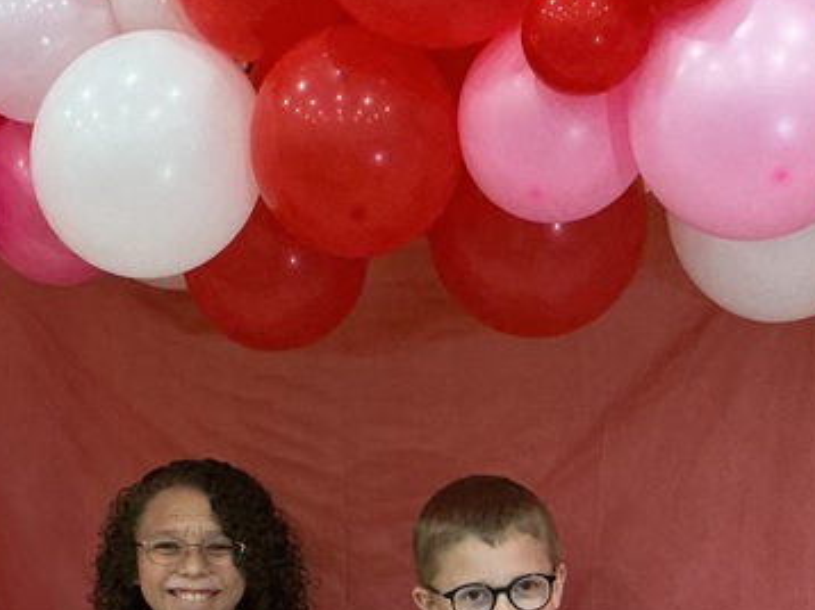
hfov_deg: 23.5
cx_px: 337
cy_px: 605
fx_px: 1953
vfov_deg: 17.4
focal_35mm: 83
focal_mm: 3
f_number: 1.8
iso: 250
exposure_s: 1/60
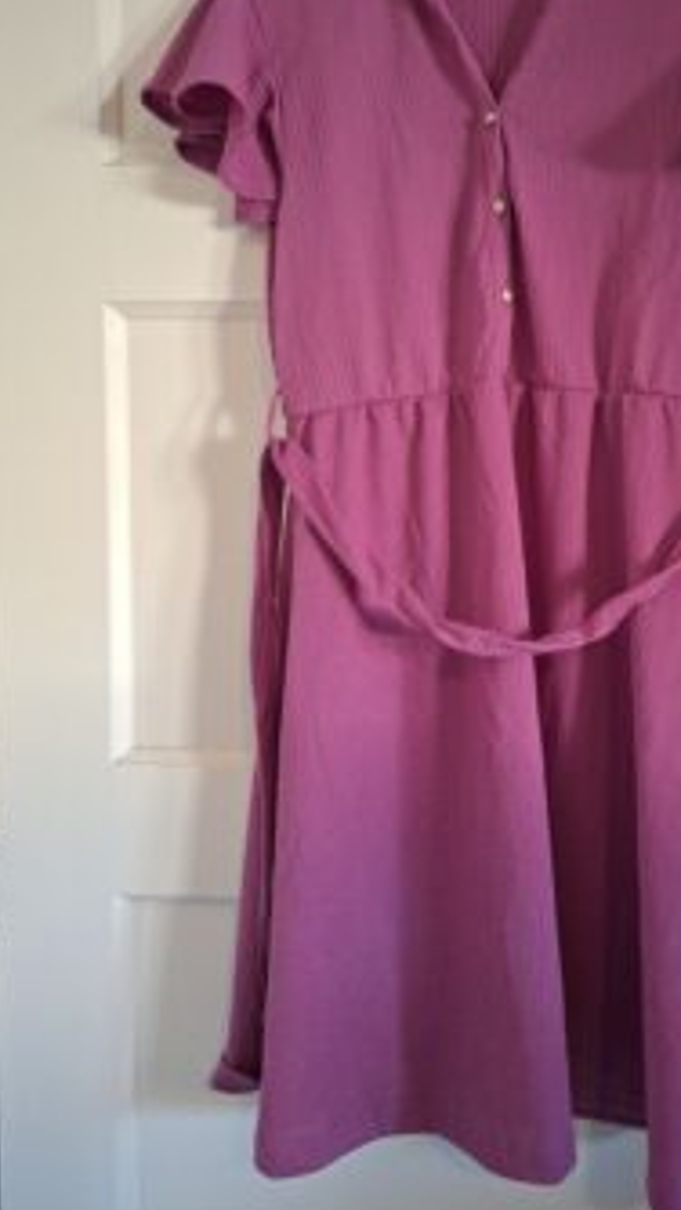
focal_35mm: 30
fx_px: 963
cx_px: 529
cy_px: 511
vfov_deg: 63.9
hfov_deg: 37.8
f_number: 1.8
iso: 400
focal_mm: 5.54
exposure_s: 1/30
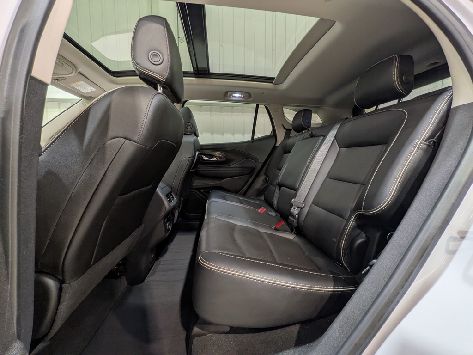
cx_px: 236
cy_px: 178
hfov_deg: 102.1
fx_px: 191
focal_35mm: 14
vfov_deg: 85.7
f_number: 2.2
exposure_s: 1/24
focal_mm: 1.83
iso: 69
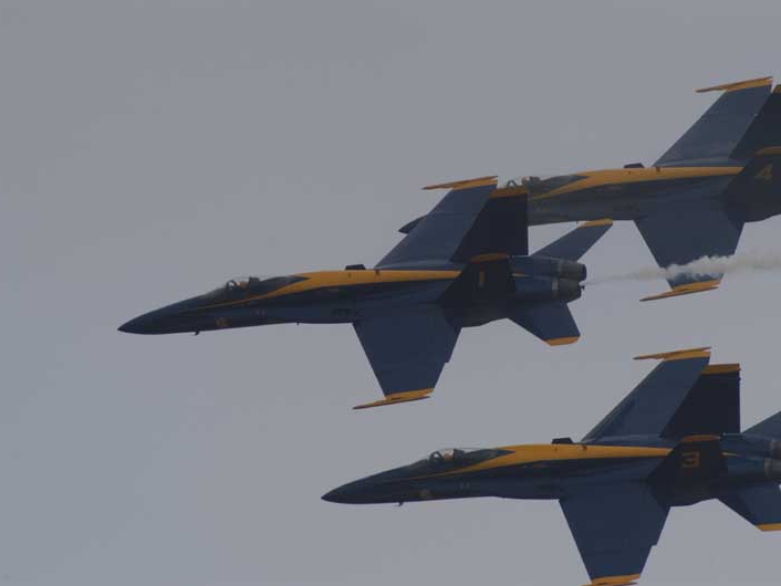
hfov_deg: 4.9
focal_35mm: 408
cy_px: 293
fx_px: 9208
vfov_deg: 3.6
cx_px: 427
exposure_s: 1/2500
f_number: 7.1
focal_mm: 250
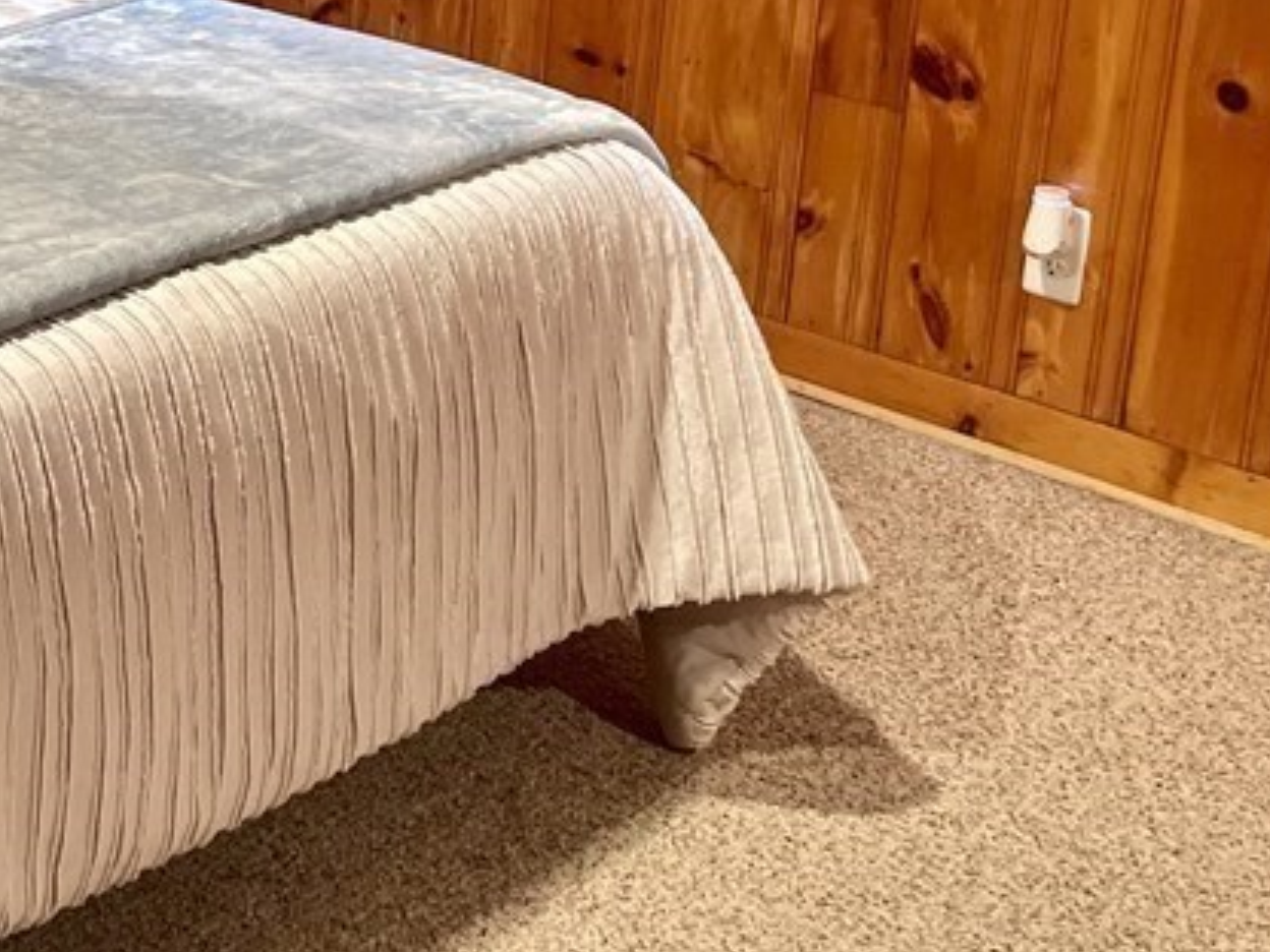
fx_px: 2348
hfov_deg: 27.8
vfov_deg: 21.9
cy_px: -55
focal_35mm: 64
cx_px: -101
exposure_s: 1/60
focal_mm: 5.1
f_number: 1.6
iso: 400
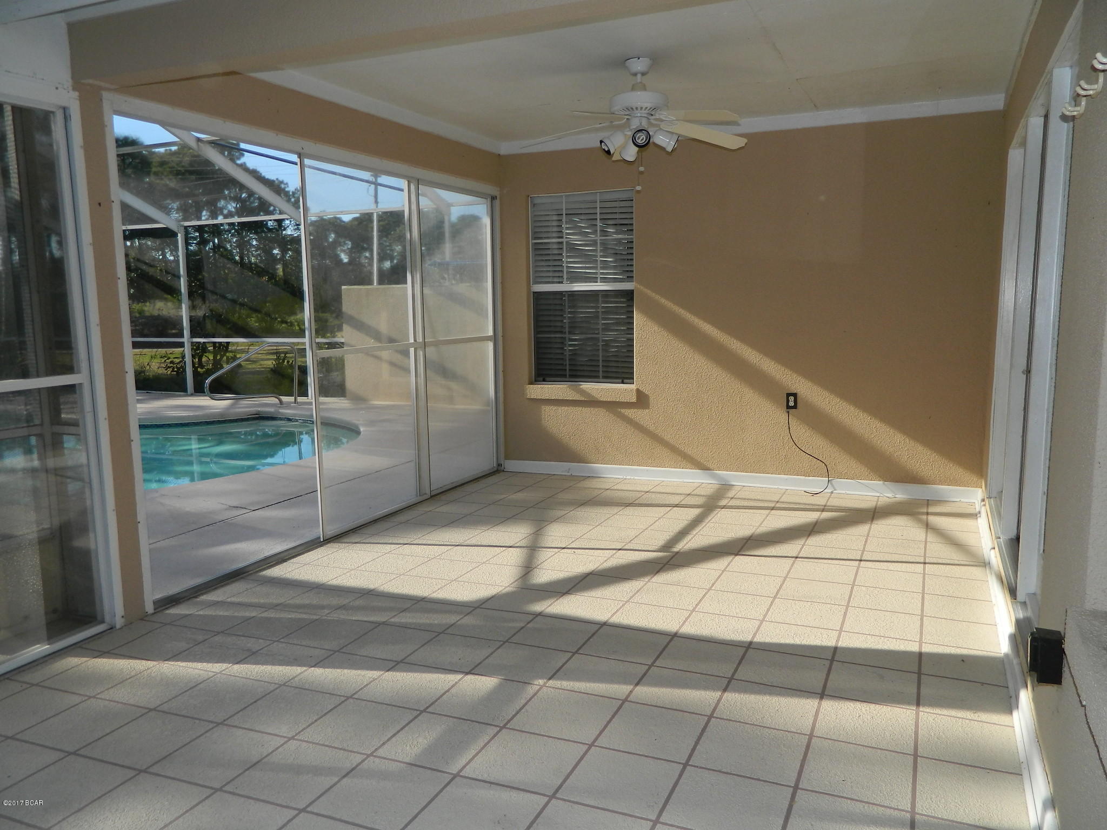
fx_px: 799
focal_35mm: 25
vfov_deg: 54.9
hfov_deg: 69.4
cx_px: 554
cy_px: 415
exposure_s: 1/400
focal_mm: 4.5
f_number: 3.1
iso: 80
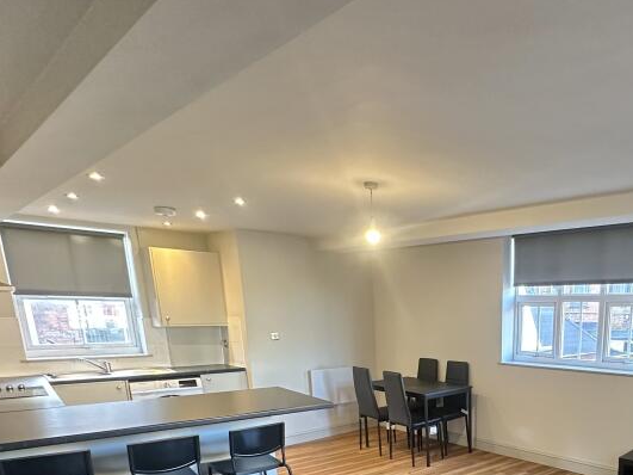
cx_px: 496
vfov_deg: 46.0
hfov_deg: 60.7
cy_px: 436
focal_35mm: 27
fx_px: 494
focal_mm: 2.22
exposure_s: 1/50
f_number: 2.2
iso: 400
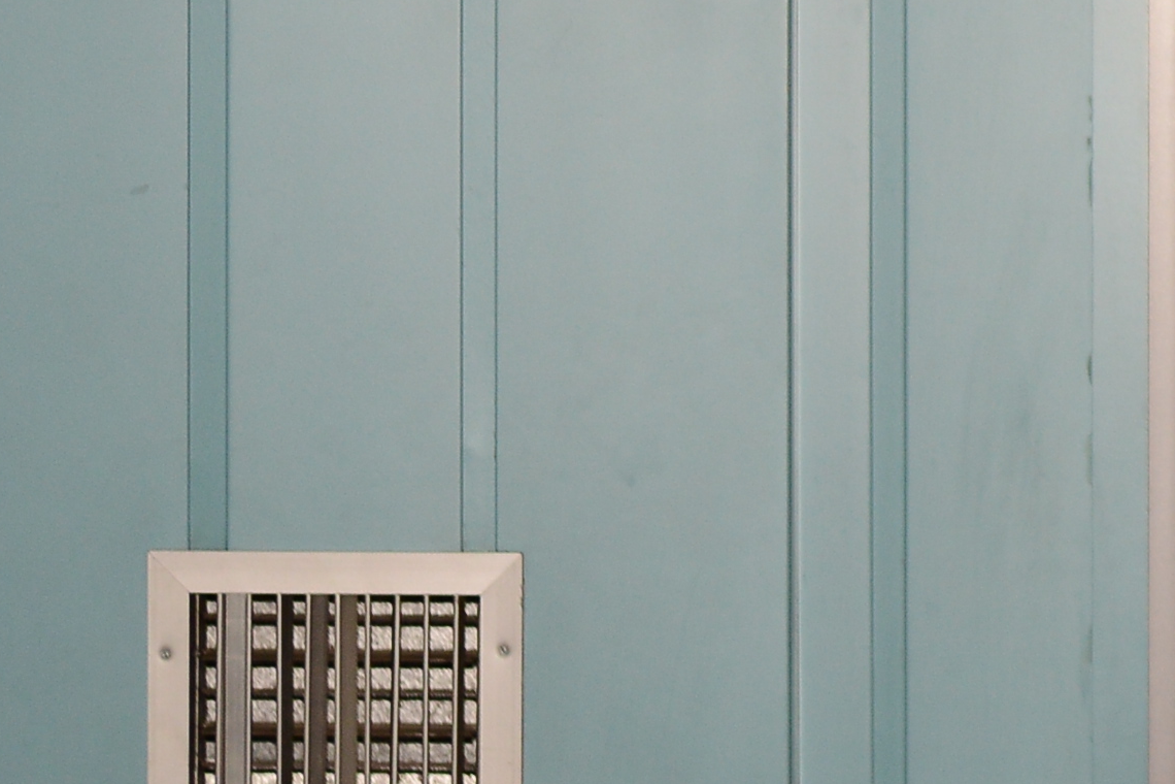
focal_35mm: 277
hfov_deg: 7.2
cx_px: 2196
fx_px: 9040
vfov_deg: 4.9
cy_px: -153
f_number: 4
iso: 1000
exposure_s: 1/160
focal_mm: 70
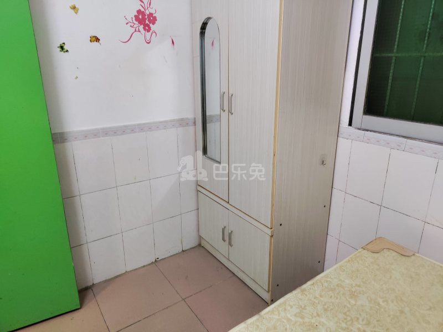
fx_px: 525
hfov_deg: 45.8
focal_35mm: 41
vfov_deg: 35.1
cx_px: 222
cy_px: 166
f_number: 1.88
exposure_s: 1/50
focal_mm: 5.59
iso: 371
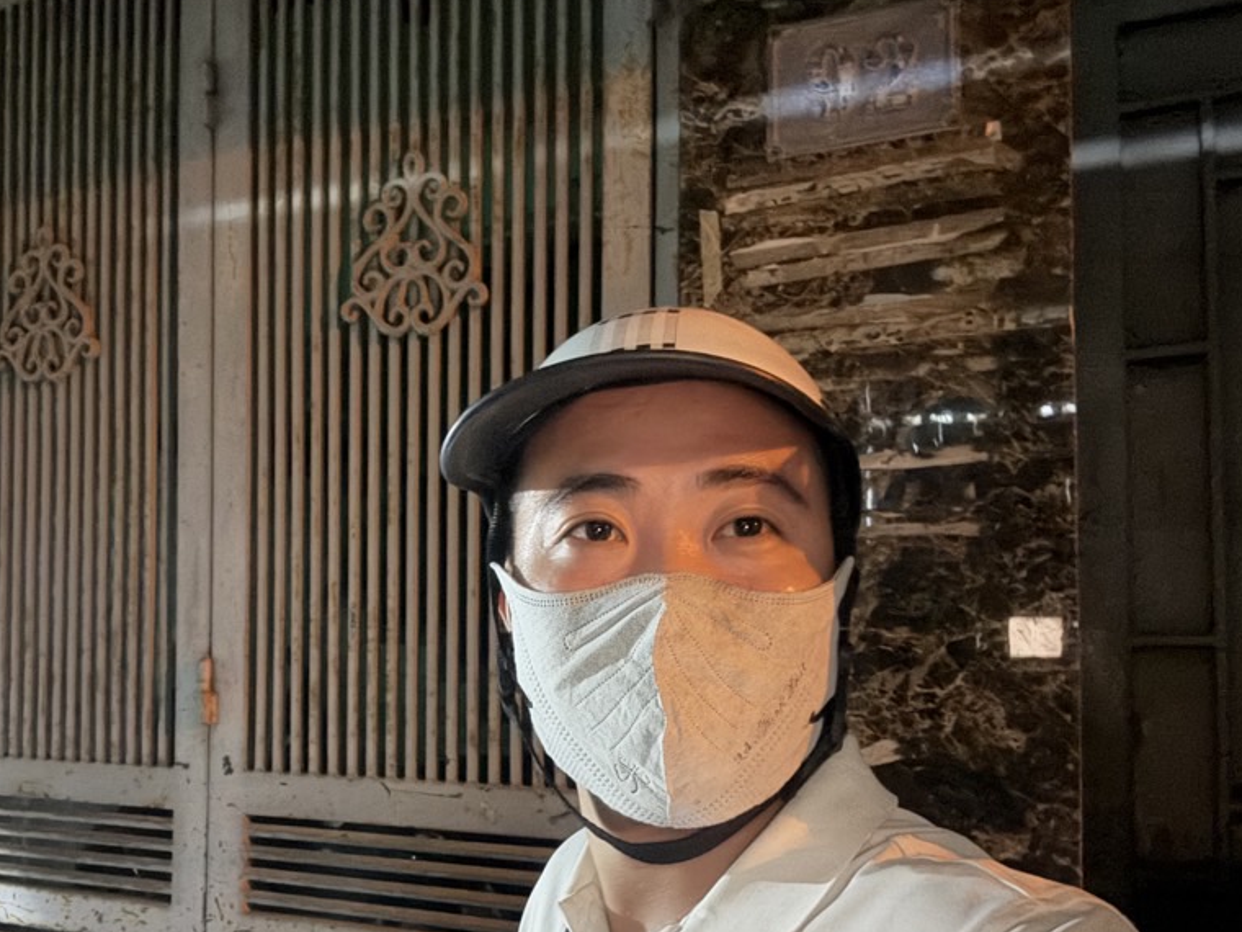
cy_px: 607
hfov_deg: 57.6
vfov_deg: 44.9
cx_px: 467
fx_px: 1112
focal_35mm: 31
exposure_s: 1/4
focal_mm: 2.69
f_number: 1.9
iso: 1250
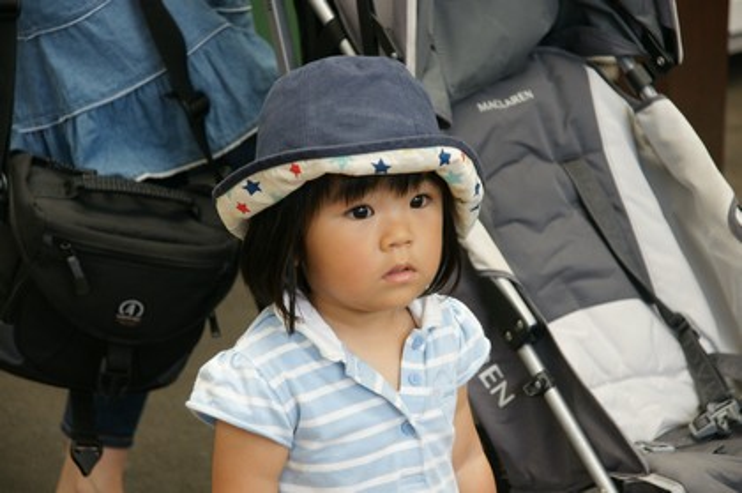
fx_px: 2316
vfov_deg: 12.1
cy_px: 246
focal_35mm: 112
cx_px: 371
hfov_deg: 18.2
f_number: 5.6
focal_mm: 75
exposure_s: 1/160
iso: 800
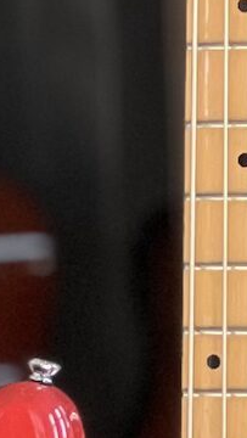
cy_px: 218
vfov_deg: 3.6
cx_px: 260
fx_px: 6927
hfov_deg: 2.0
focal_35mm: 596
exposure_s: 1/121
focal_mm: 9
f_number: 2.8
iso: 125
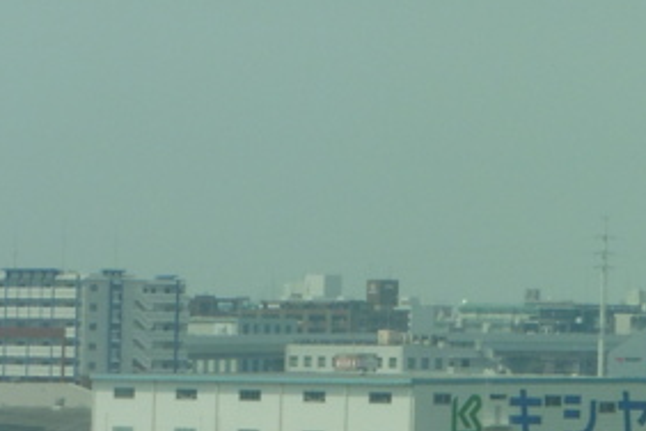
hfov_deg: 4.7
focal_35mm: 434
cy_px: 761
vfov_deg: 3.2
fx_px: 7787
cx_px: -197
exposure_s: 1/320
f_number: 6.3
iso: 100
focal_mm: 20.6
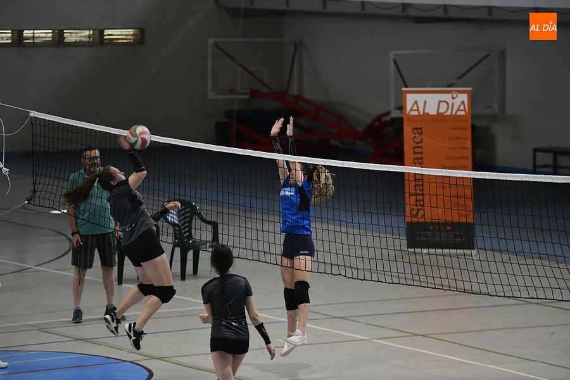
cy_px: 190
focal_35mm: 200
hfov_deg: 10.3
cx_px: 285
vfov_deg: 6.9
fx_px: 3166
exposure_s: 1/320
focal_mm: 200
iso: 2500
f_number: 2.8
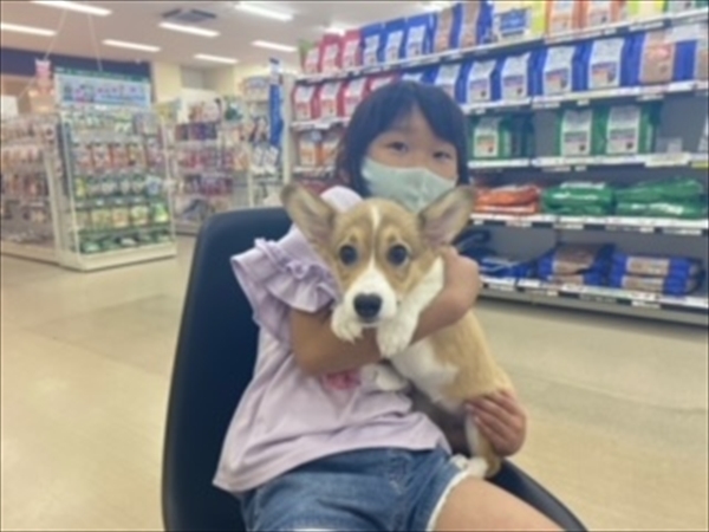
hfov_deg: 67.3
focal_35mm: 26
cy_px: 266
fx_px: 533
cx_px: 354
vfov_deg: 53.1
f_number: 1.8
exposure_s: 1/120
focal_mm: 4.25
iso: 125
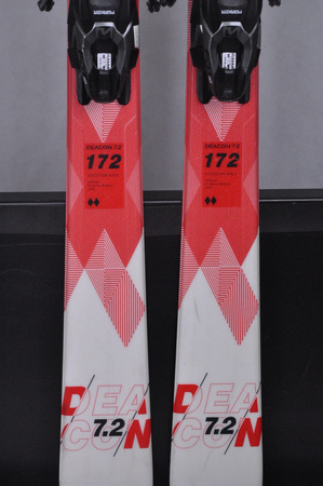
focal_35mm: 112
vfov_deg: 18.2
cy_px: 243
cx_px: 162
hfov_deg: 12.2
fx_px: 1517
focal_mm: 75
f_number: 9.5
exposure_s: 1/125
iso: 3200
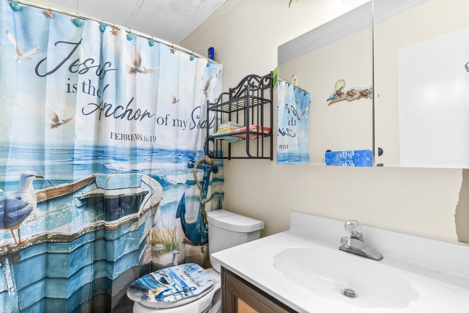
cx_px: 234
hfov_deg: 93.3
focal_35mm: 17
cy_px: 156
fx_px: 221
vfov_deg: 70.4
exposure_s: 1/3
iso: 100
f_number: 4.8
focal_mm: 11.5
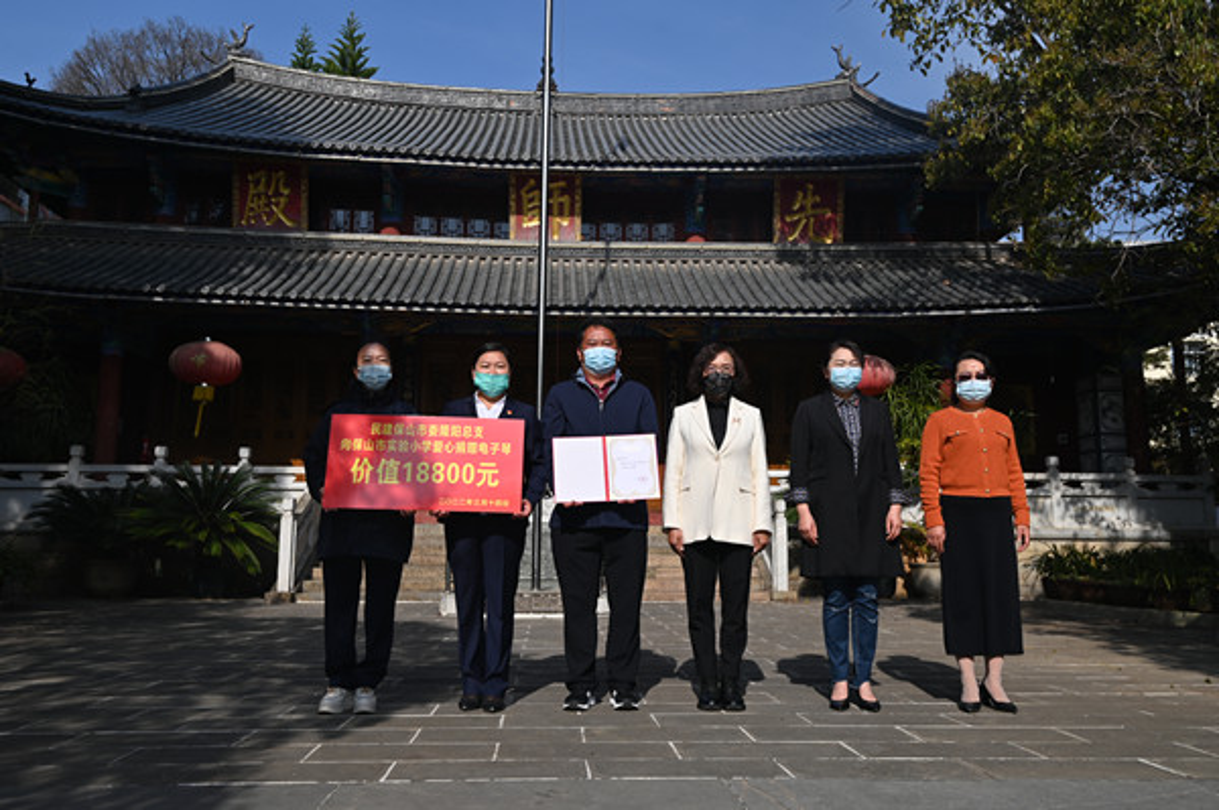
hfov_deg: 62.0
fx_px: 1015
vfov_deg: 43.5
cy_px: 405
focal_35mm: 30
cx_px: 610
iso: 100
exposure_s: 1/250
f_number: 5.6
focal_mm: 30
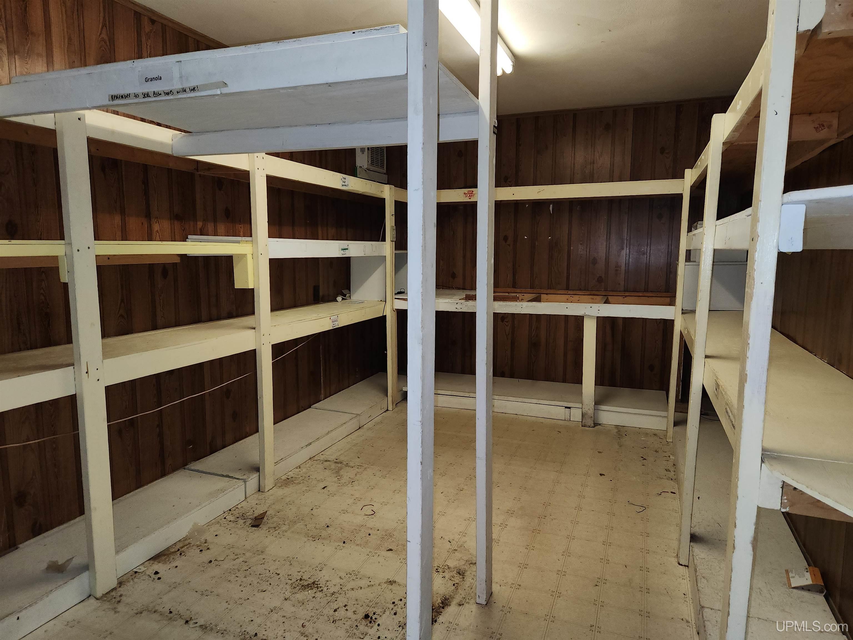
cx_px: 426
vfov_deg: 58.9
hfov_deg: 73.9
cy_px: 320
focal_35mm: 23
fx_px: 567
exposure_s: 1/24
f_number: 1.8
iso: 125
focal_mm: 5.4
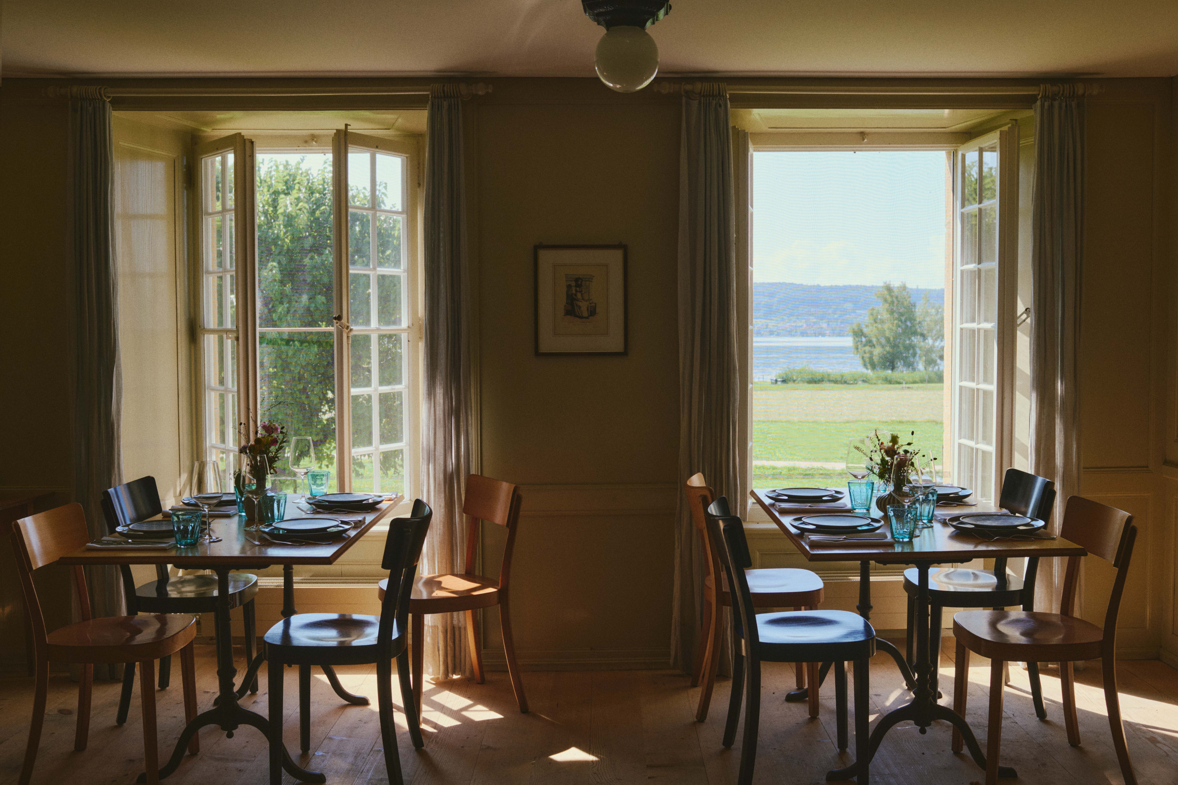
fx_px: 1145
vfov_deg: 37.9
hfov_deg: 54.4
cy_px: 392
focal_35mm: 35
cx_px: 589
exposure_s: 1/125
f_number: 8
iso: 200
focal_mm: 35
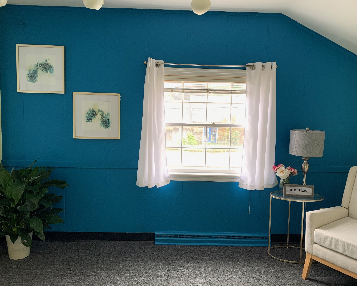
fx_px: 296
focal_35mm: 28
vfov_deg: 51.5
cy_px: 140
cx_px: 173
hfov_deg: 62.2
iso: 100
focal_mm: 4.25
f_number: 1.8
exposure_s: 1/79
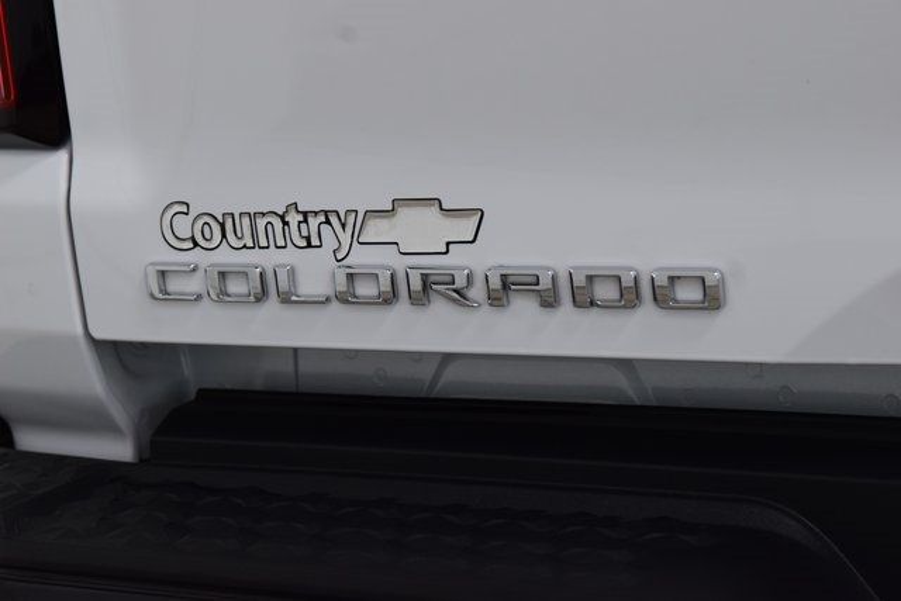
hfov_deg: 19.5
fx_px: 2628
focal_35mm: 105
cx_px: 450
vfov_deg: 13.0
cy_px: 300
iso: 1000
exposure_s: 1/30
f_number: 7.1
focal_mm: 70
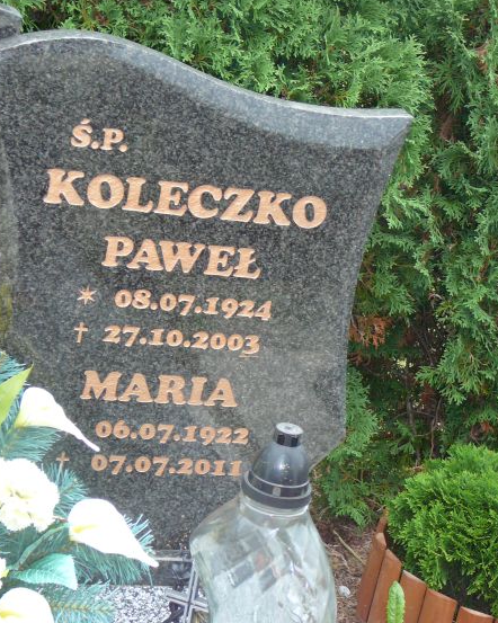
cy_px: 299
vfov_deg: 22.0
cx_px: 235
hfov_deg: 17.6
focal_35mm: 87
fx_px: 1604
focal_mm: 11.5
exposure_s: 1/30
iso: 160
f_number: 3.7
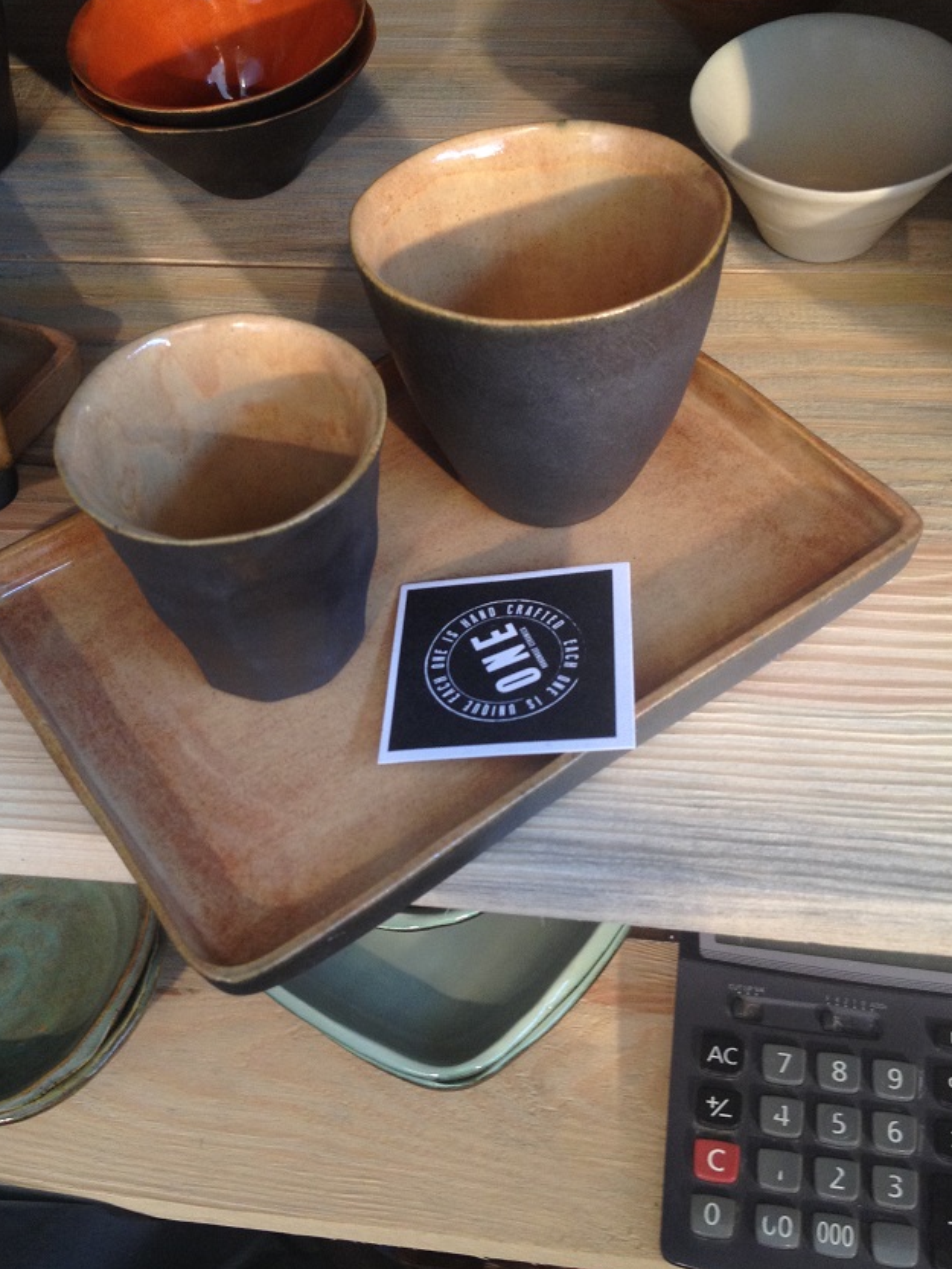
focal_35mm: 42
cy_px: 574
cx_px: 417
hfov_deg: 34.3
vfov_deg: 44.7
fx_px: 1540
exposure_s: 1/20
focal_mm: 4.28
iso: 100
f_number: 2.4
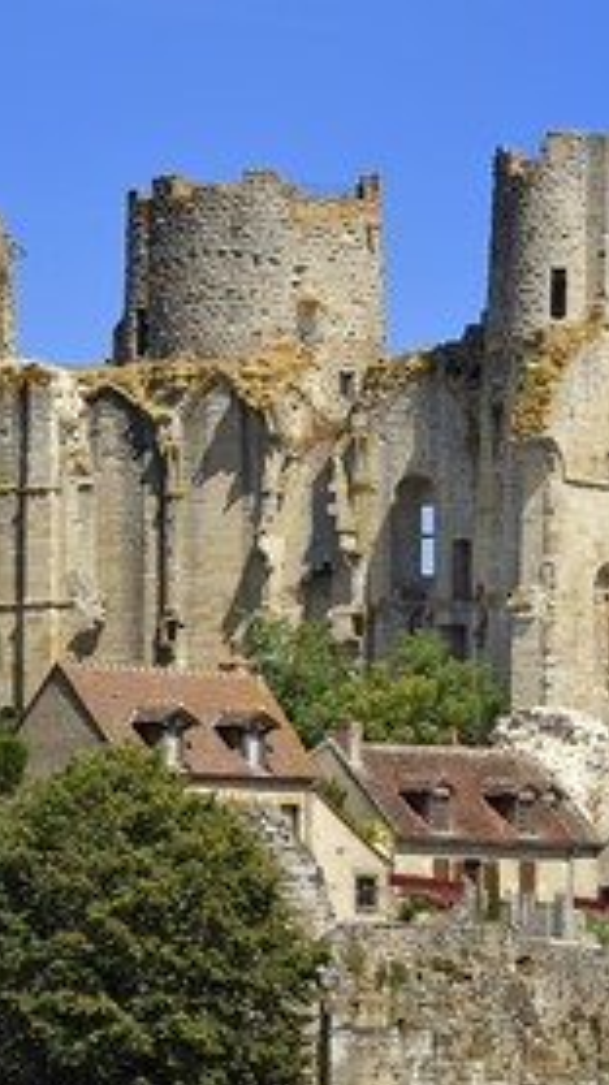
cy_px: 542
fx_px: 6155
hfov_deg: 5.7
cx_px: 223
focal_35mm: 214
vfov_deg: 10.1
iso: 200
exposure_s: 1/250
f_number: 11
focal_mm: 135
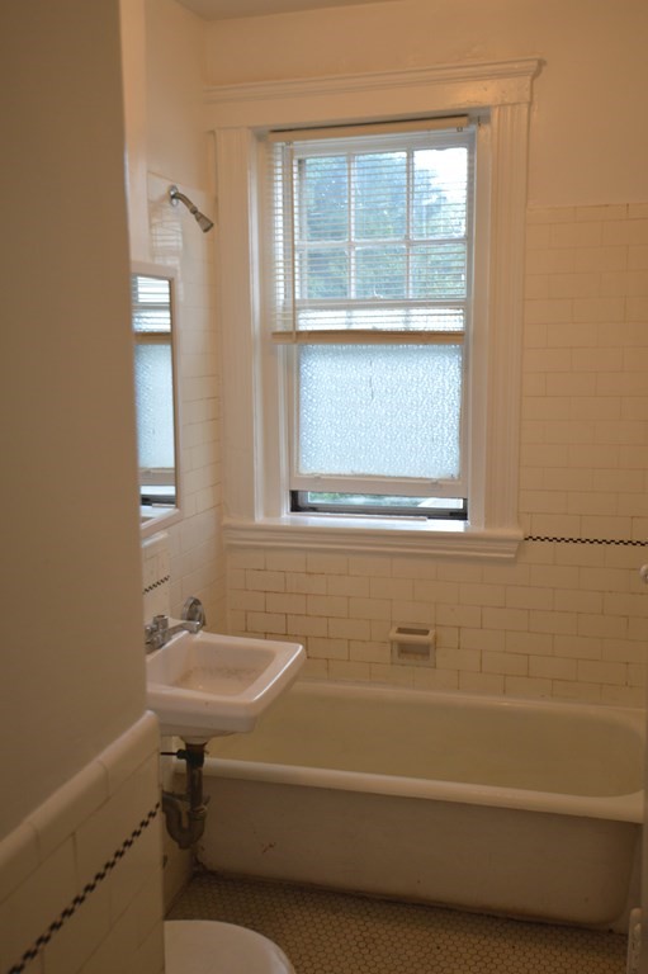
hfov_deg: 39.9
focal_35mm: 33
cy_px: 487
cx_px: 324
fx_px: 892
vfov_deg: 57.3
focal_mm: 22
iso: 400
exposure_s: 1/80
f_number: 4.5
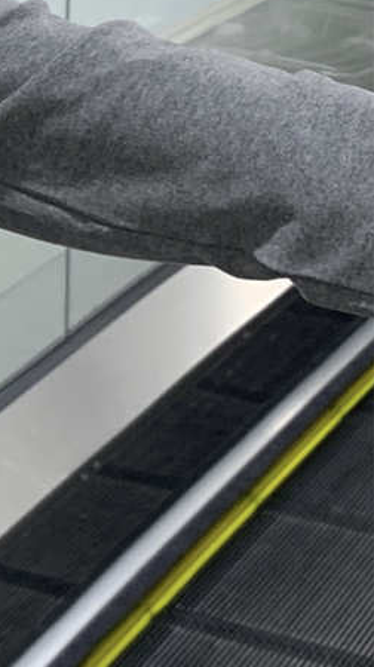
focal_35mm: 101
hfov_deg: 10.4
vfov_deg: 21.2
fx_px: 1784
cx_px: -515
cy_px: 298
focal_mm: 4.25
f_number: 1.8
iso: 80
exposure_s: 1/121
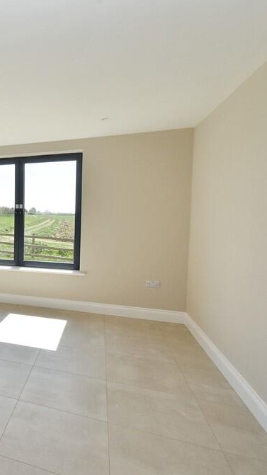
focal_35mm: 24
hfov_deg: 36.6
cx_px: -54
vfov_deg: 76.3
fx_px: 302
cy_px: 238
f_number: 16
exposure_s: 1/200
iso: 800
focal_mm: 10
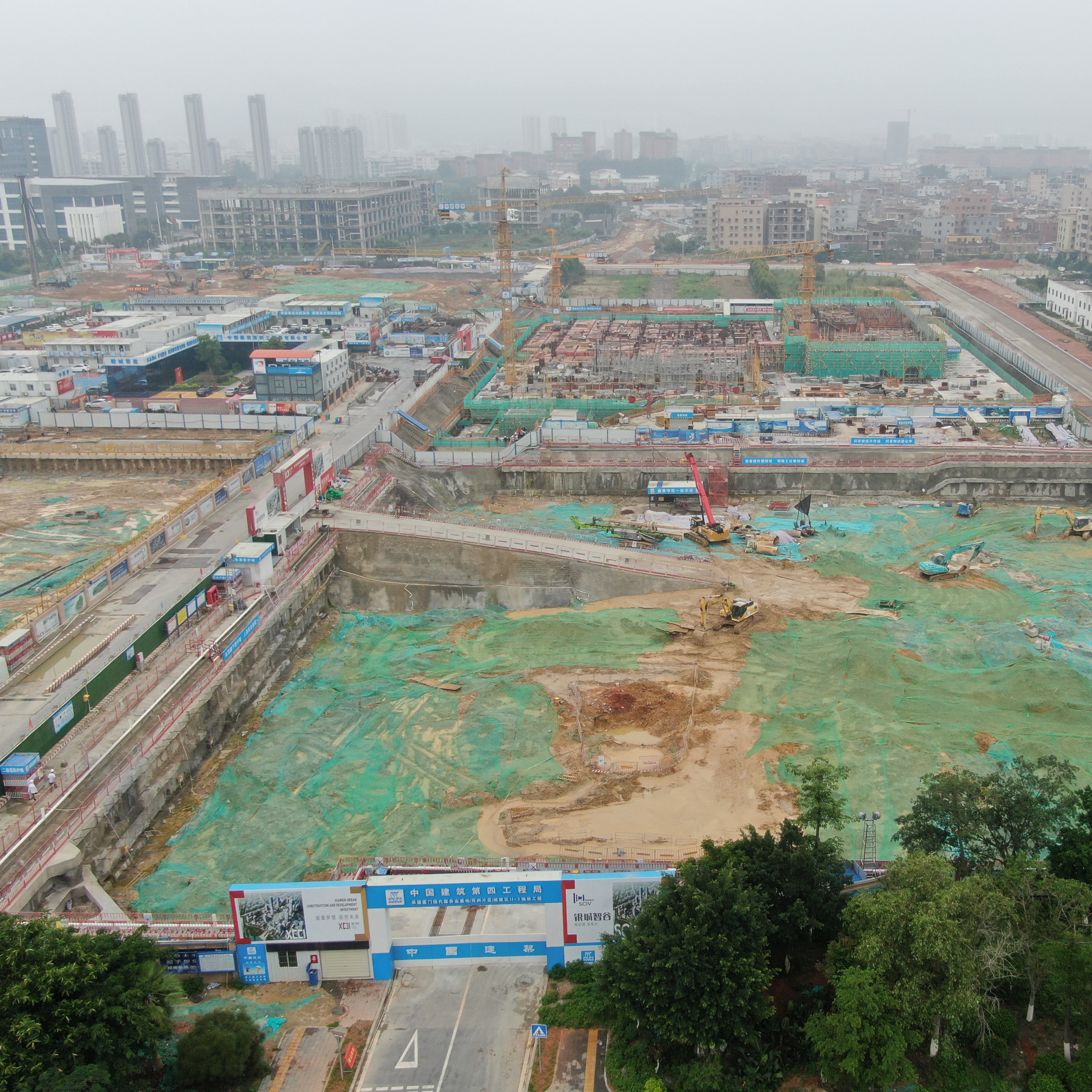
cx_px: 689
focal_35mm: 35
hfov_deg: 46.8
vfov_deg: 47.2
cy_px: 547
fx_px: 1249
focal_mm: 5
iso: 100
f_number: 3
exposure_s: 1/800
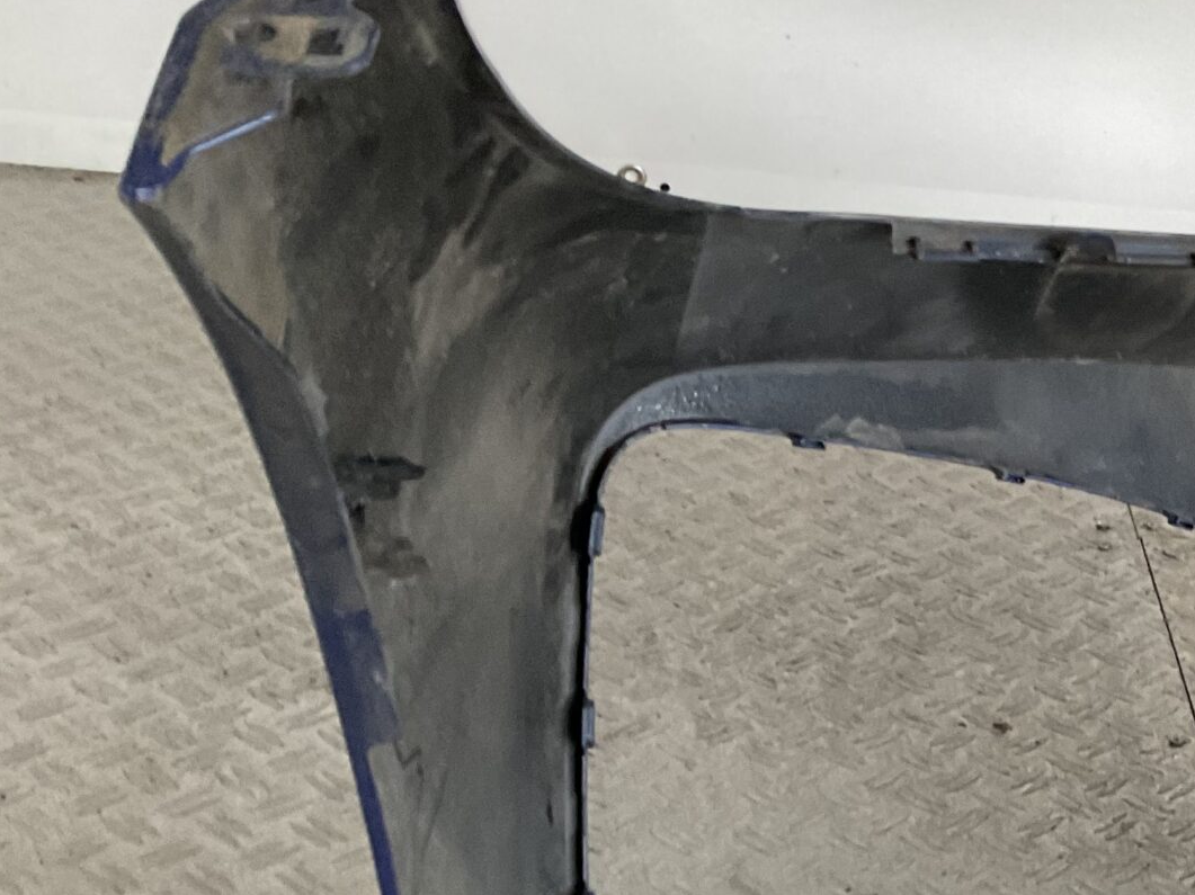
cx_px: 1419
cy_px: 645
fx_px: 2416
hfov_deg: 25.1
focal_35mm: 70
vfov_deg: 20.9
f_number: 1.8
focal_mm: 3
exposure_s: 1/50
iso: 125
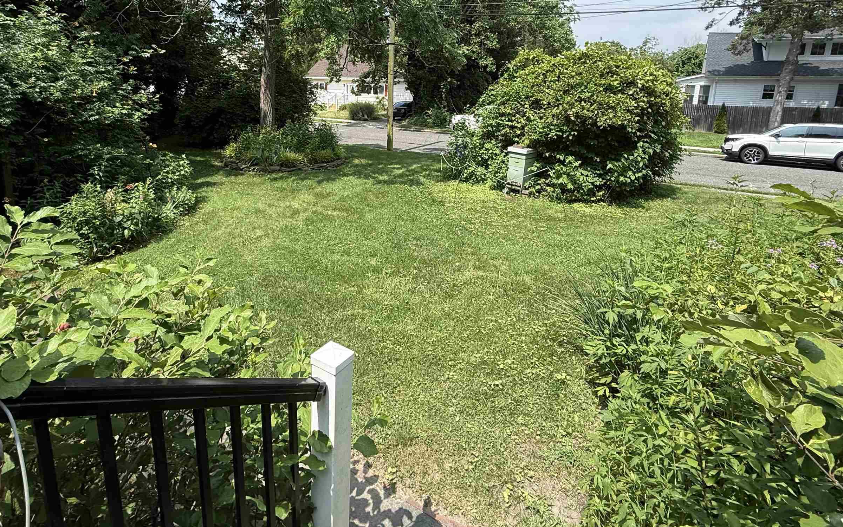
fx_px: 437
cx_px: 387
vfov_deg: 60.1
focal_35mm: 19
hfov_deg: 87.8
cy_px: 157
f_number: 2.2
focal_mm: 2.22
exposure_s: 1/970
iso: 64
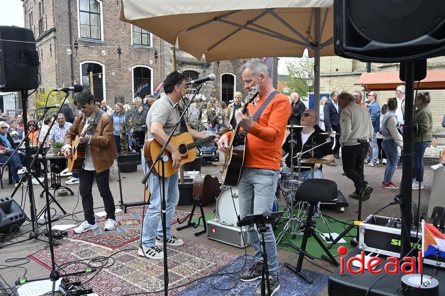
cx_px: 222
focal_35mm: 30
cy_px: 148
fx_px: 371
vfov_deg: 43.6
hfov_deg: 61.9
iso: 200
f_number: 5.6
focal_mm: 20
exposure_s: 1/250
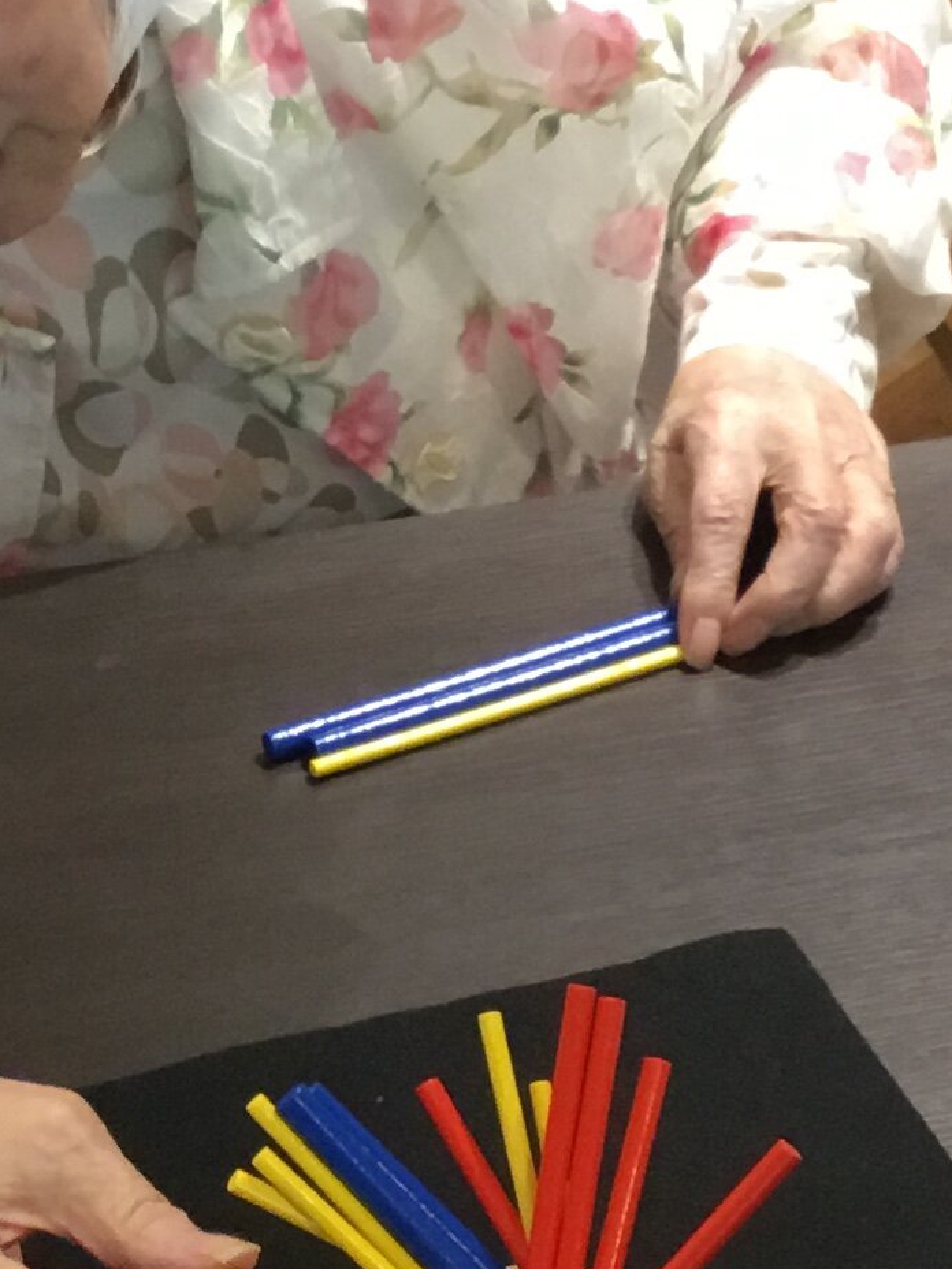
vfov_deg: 18.0
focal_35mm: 109
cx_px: 308
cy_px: 507
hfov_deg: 13.6
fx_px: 3997
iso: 100
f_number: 2.4
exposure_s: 1/30
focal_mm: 3.3
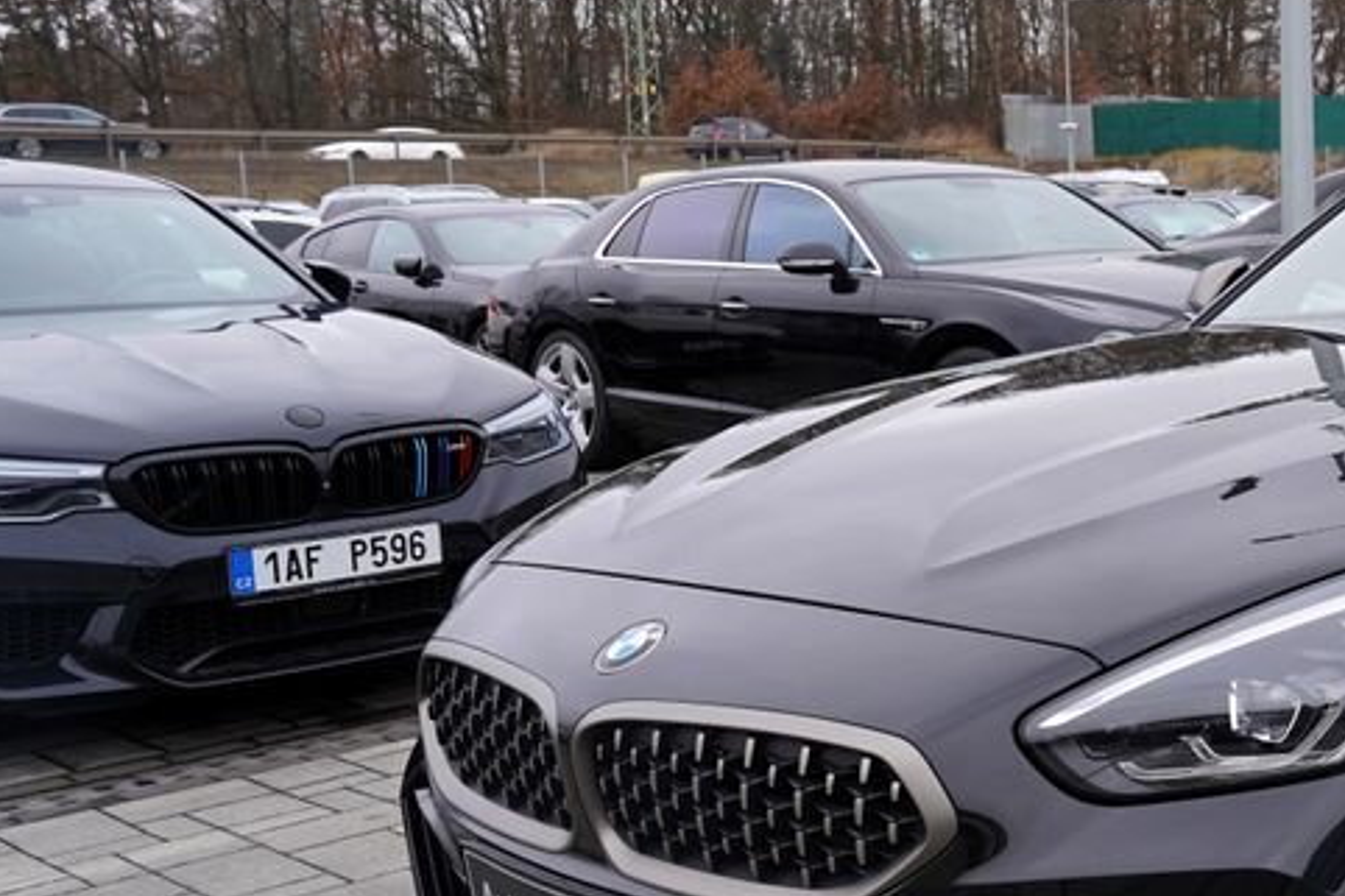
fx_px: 1905
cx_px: 1325
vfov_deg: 26.4
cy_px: 512
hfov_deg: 35.4
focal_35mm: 51
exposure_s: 1/125
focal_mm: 24
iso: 100
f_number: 5.6
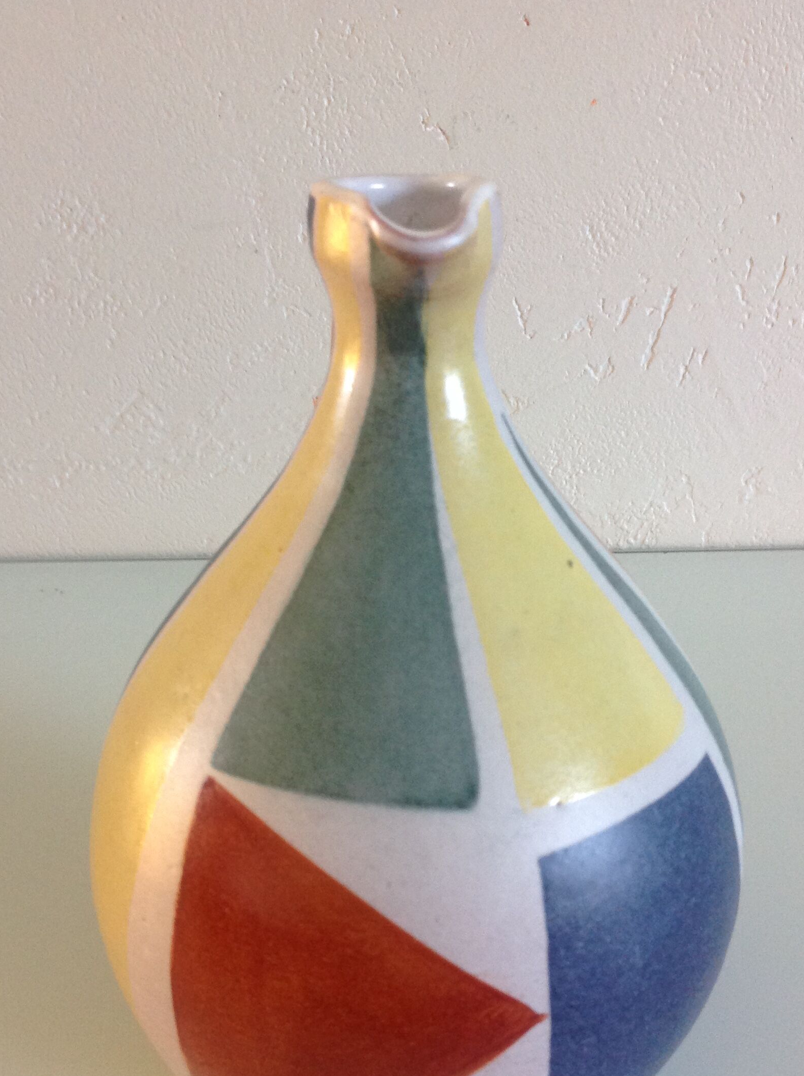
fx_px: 1335
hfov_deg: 33.5
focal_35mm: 43
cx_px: 419
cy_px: 634
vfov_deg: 43.7
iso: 125
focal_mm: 4.28
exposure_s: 1/17
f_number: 2.4
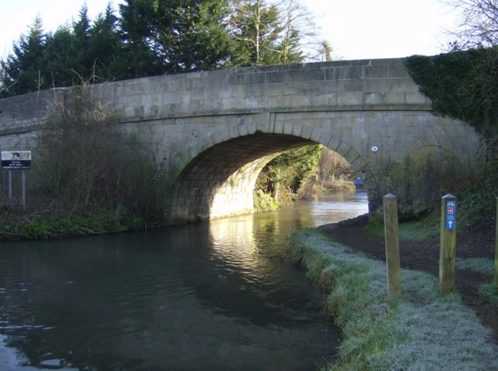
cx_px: 249
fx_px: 517
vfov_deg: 39.5
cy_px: 186
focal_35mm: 36
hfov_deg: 51.5
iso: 100
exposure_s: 1/230
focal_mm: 6
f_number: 2.8
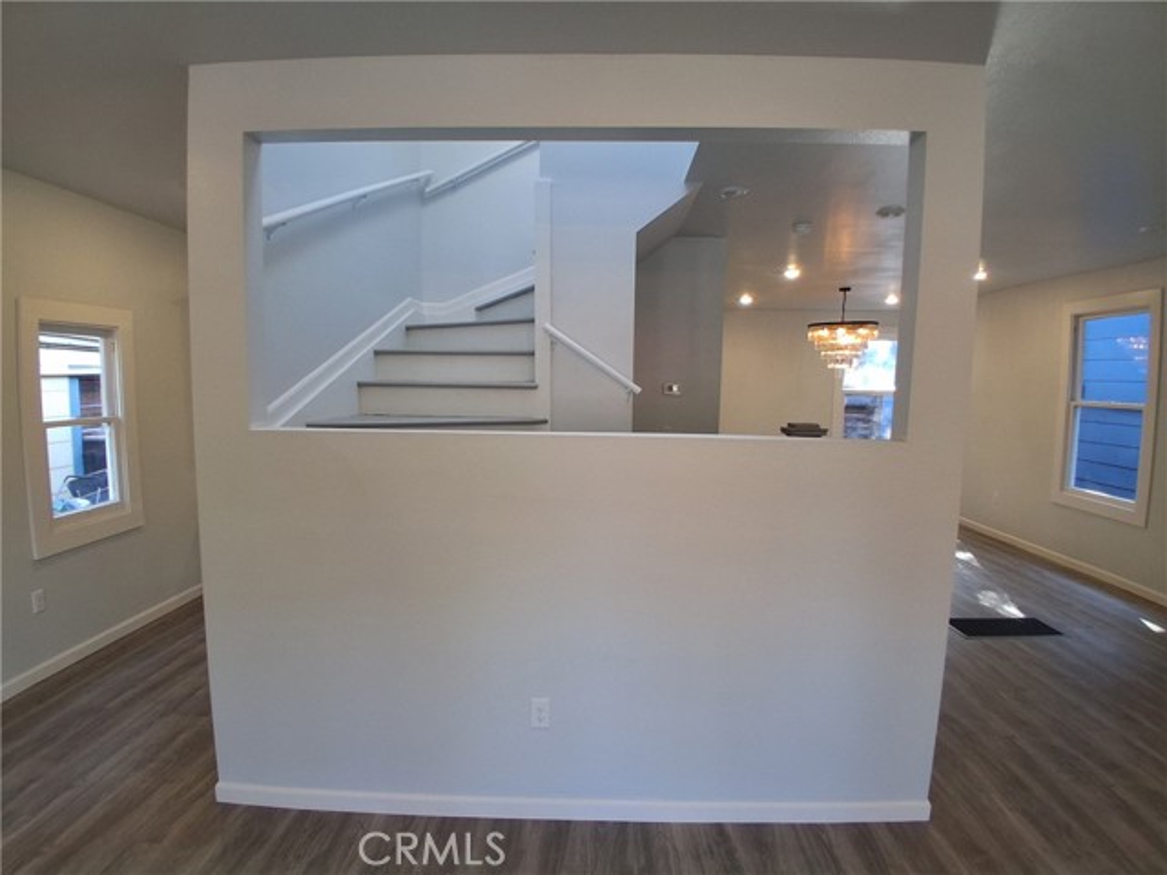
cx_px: 584
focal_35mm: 17
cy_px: 438
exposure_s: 1/60
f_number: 2.2
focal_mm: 1.4
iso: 125
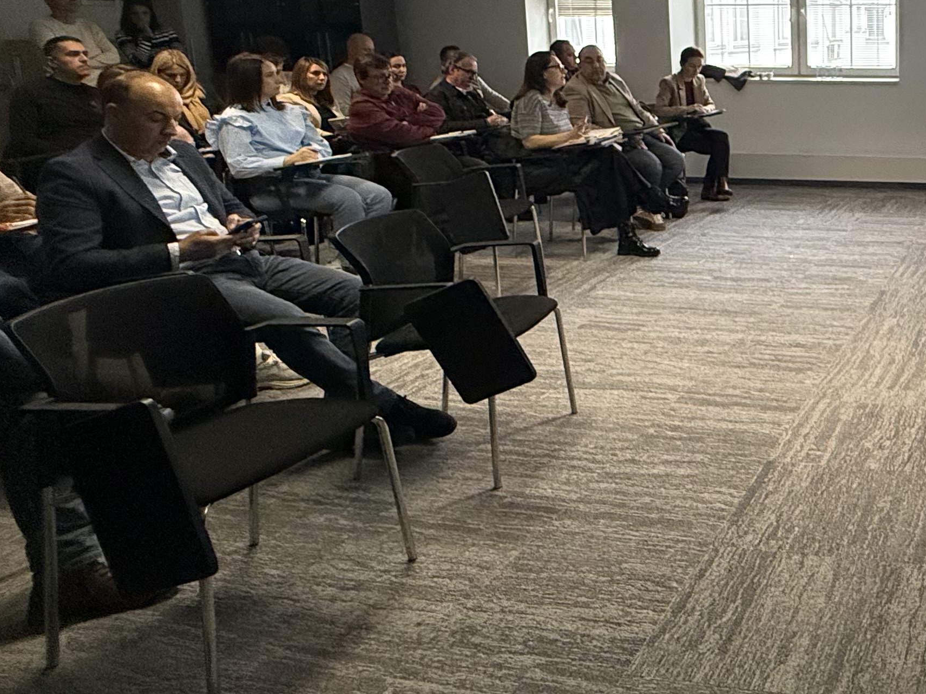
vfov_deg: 41.8
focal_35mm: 33
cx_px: 924
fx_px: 883
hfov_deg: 46.4
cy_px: 180
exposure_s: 1/100
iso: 500
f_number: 2.2
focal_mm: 2.22
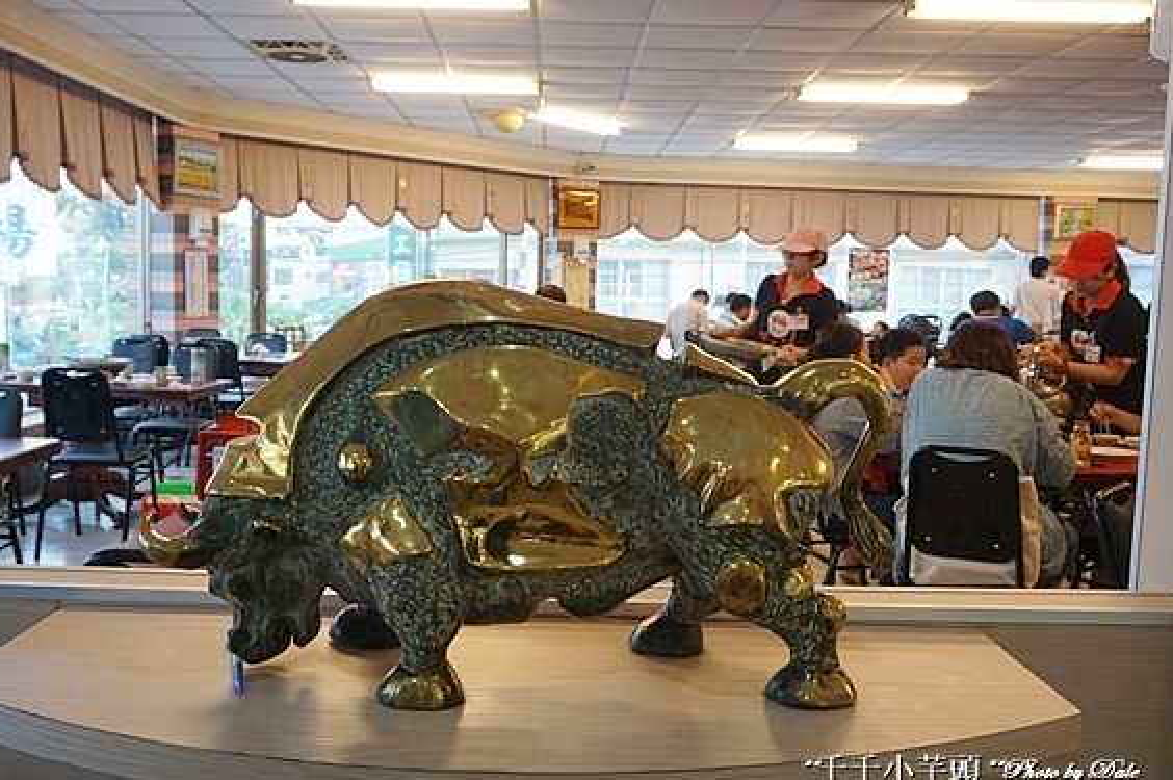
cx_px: 545
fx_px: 1074
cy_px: 396
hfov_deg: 57.2
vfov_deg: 39.9
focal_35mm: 33
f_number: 5.6
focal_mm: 20
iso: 500
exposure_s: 1/60
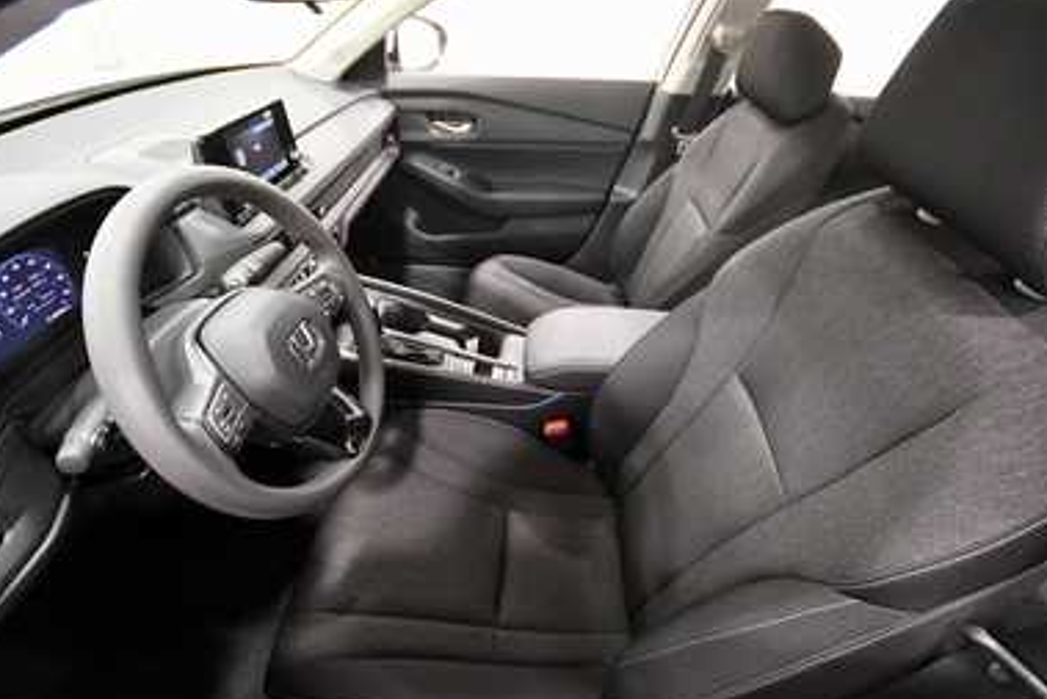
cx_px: 536
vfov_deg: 64.6
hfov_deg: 86.9
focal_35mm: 19
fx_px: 553
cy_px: 355
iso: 3200
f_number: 4.5
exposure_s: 1/80
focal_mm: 12
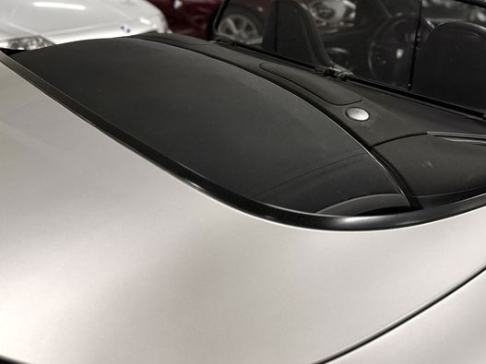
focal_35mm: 35
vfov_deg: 39.9
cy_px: 107
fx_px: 491
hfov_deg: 52.3
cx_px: 288
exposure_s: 1/50
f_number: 1.78
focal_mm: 6.76
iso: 800
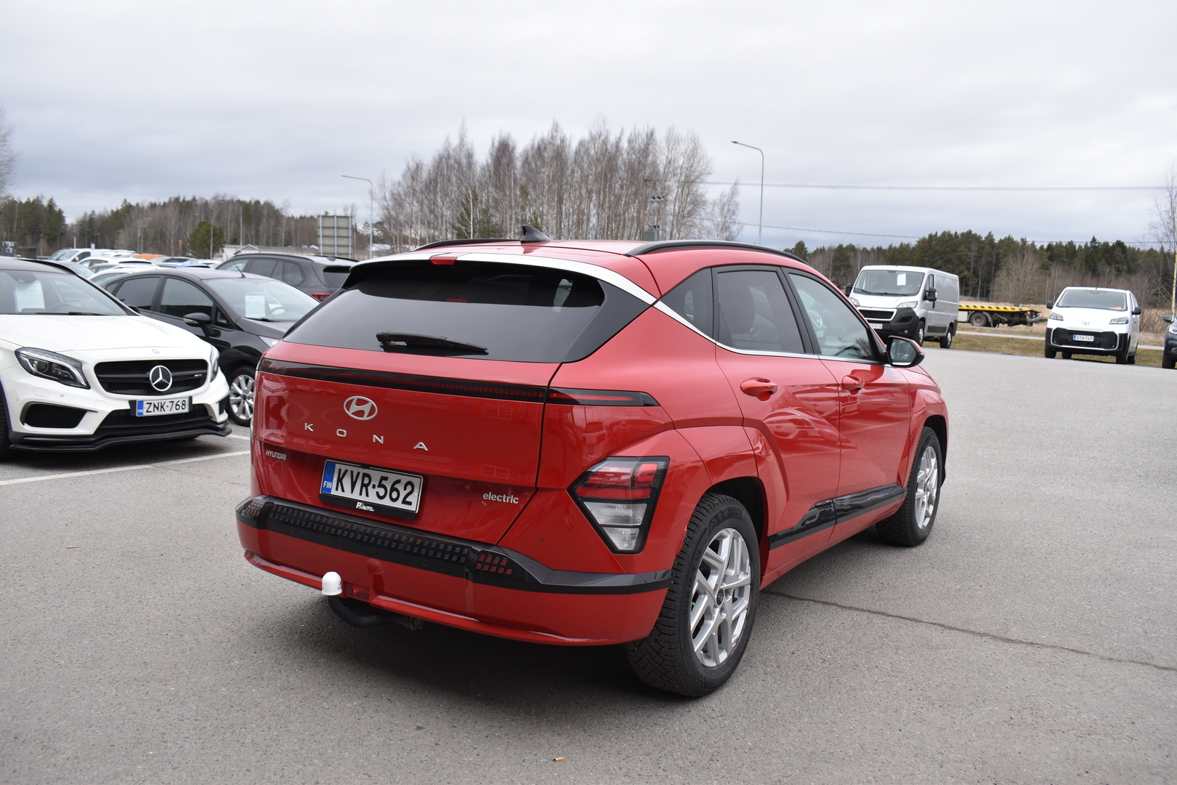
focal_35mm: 30
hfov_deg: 61.9
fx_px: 981
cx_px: 588
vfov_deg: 43.6
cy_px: 392
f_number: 6.7
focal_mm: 20
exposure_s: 1/350
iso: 200
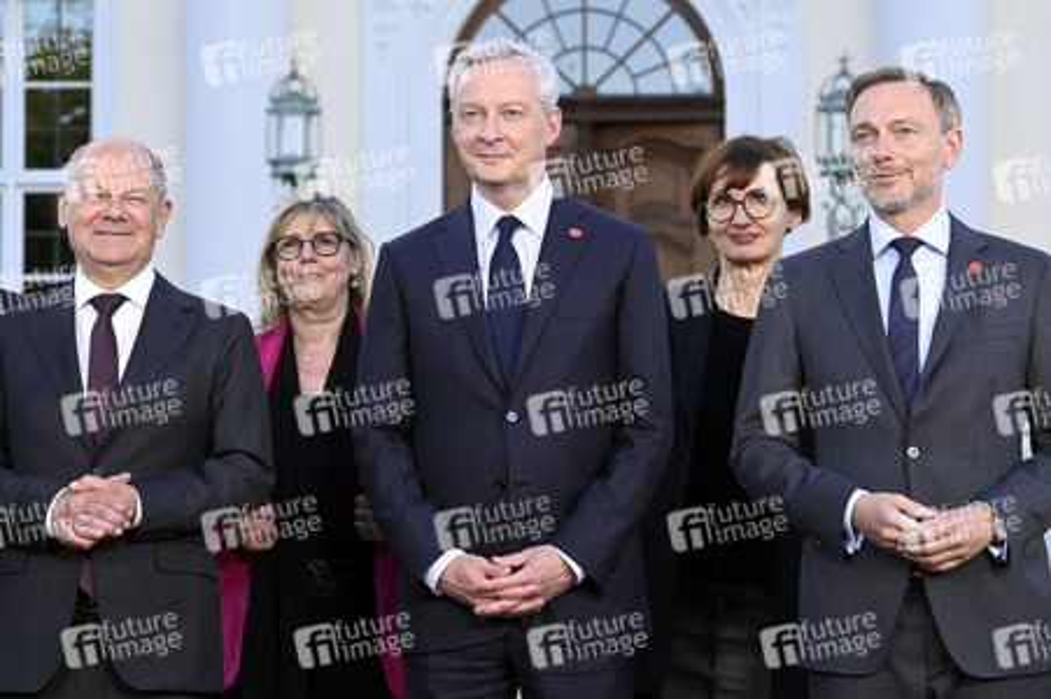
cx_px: 526
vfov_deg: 13.4
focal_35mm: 102
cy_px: 350
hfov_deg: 20.0
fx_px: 2976
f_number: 7.1
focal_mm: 102
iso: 3200
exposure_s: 1/1000
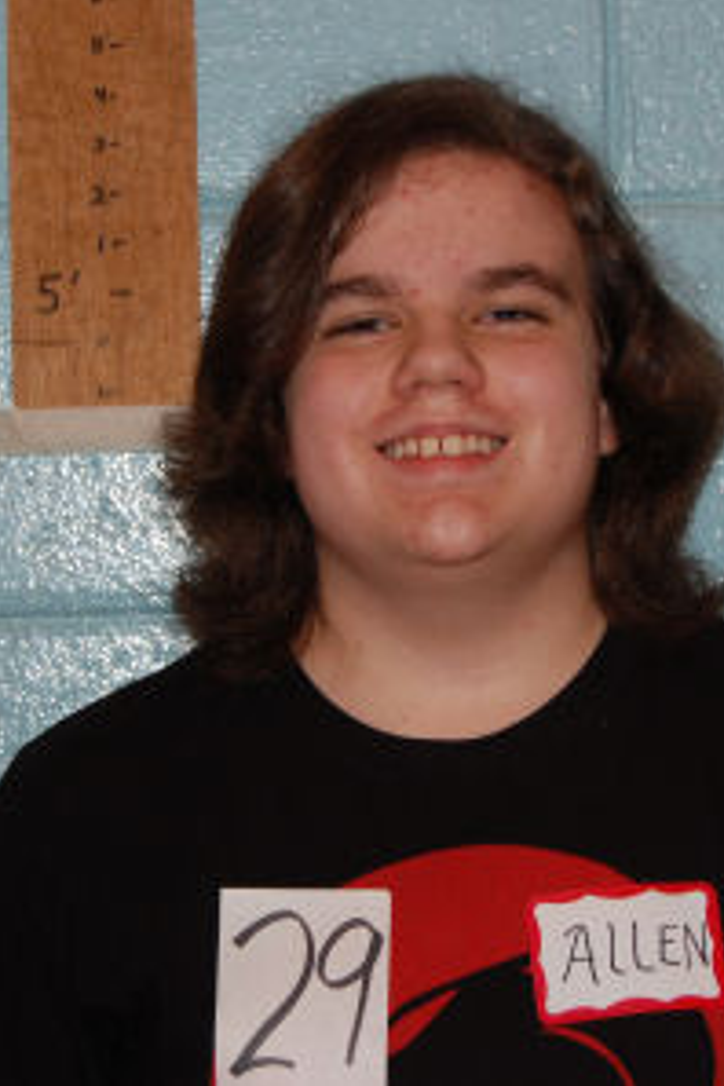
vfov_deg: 18.8
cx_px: 435
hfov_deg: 12.6
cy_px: 543
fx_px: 3288
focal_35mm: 109
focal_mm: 48
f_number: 5.6
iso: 400
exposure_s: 1/60
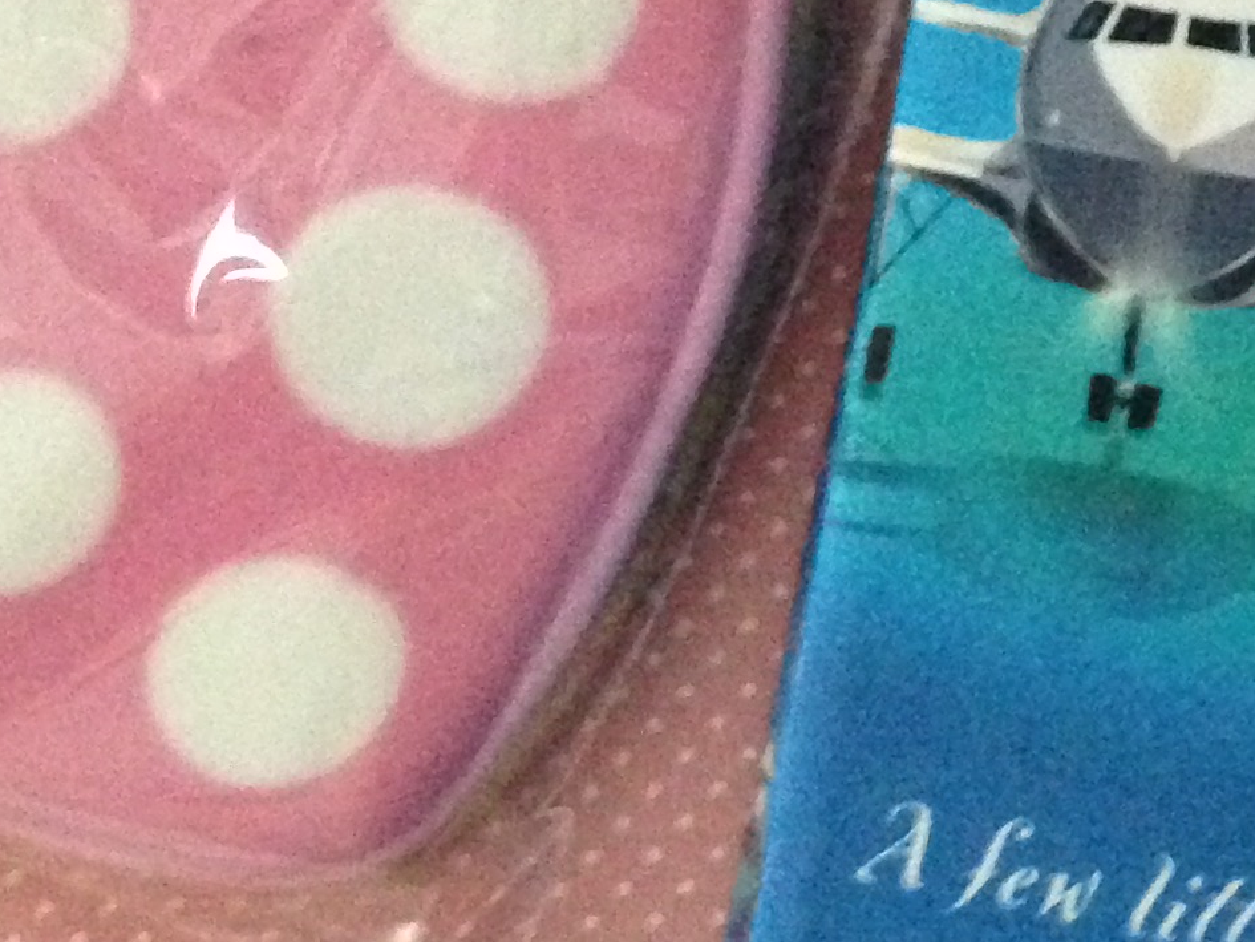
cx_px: 1226
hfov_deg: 16.9
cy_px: -238
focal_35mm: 114
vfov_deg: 12.6
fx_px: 4134
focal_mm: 4.12
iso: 640
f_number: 2.4
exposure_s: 1/15
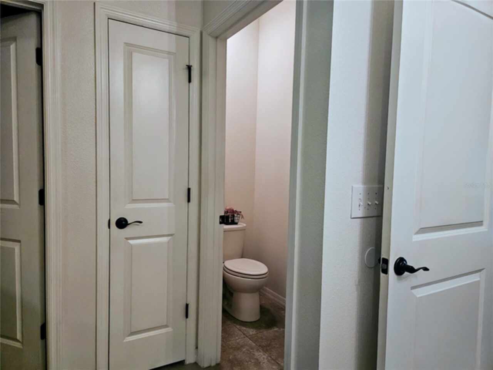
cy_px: 185
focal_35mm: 23
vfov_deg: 58.9
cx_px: 246
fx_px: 328
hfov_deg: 73.9
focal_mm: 5.4
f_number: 1.8
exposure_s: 1/120
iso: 640
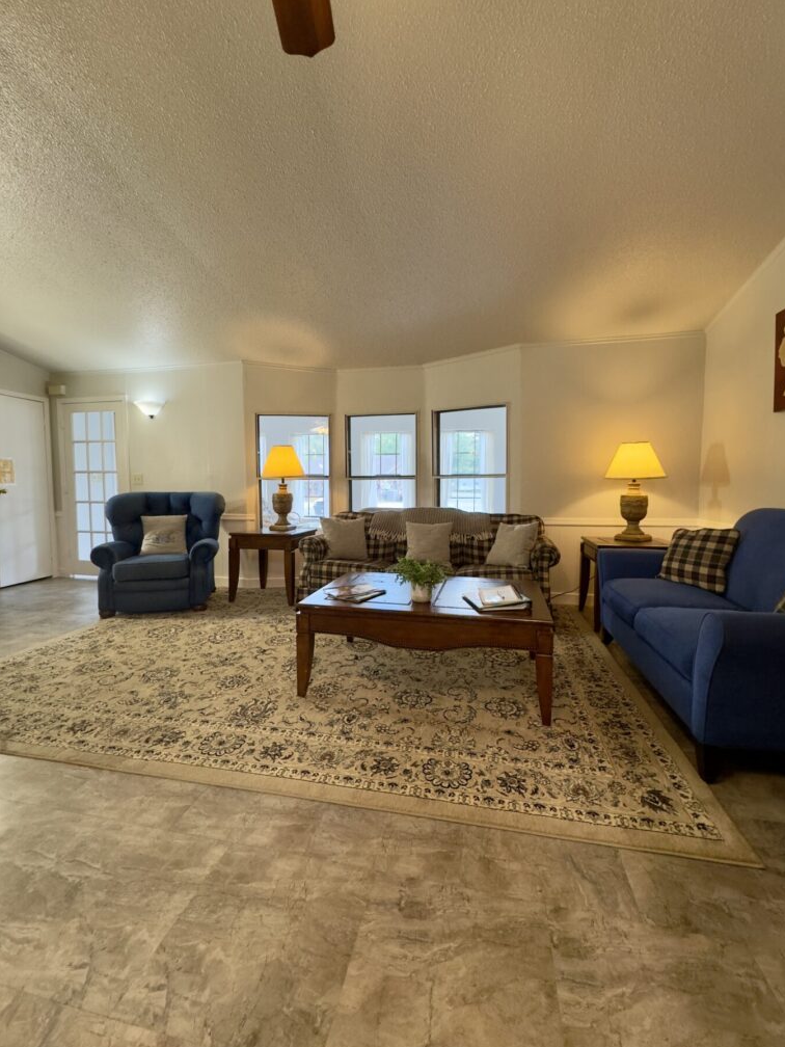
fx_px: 454
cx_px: 386
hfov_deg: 81.7
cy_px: 510
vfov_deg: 98.2
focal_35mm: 15
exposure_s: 1/120
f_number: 2.2
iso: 320
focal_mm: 2.22
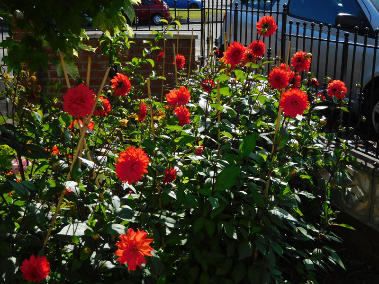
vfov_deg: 29.1
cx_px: 190
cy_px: 142
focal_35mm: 50
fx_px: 547
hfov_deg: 38.2
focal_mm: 8.9
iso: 125
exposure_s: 1/800
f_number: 4.1
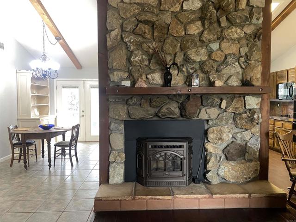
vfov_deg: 53.1
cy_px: 111
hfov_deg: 67.3
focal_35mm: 26
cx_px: 148
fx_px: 222
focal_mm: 4.25
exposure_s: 1/60
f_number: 1.8
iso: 250
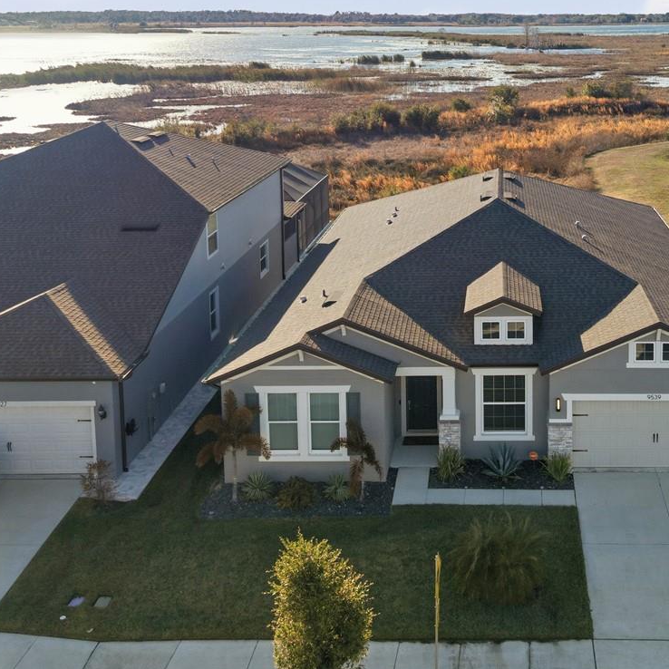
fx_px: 1006
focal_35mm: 46
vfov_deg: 35.6
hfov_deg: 35.9
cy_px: 134
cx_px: 509
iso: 100
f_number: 1.8
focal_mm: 8.7
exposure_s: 1/2000
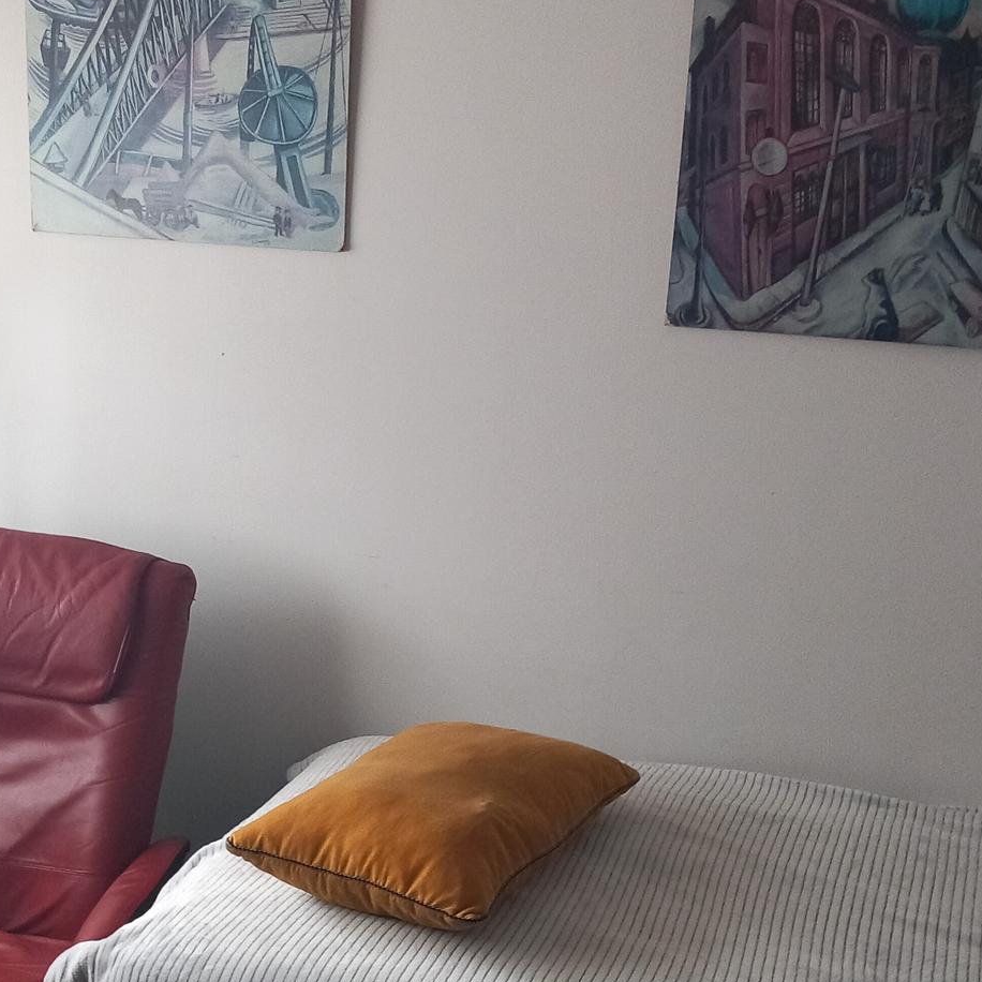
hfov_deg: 33.8
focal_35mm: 50
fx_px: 1605
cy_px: 652
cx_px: 346
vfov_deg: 33.7
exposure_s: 1/25
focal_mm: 4
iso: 288
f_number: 1.8
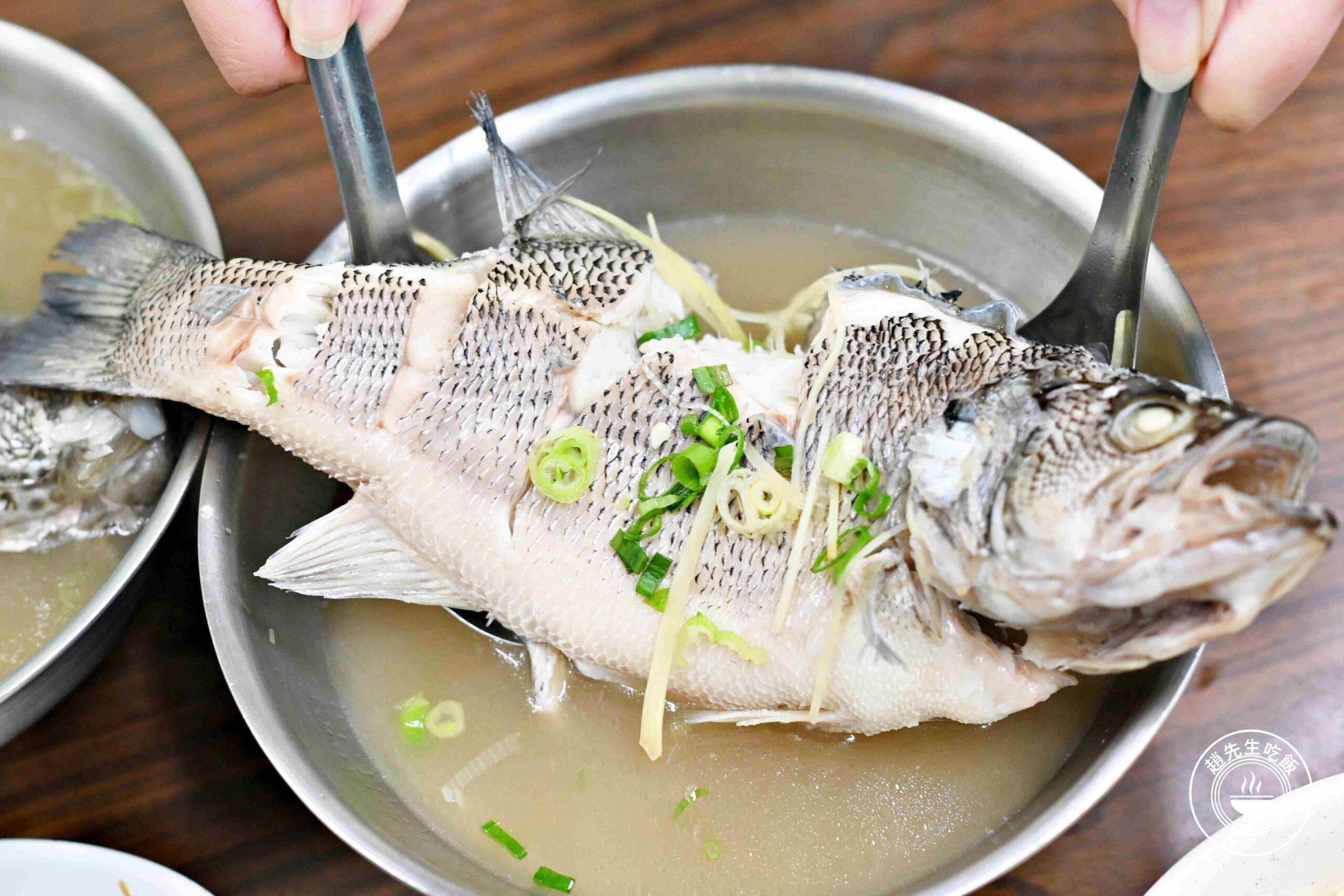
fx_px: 2800
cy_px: 448
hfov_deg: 27.0
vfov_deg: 18.2
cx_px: 672
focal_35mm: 75
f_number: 3.2
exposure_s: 1/160
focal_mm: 50
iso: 900
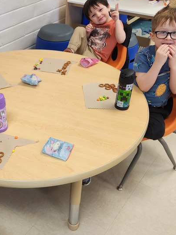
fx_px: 298
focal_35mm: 44
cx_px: 34
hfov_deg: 31.9
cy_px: 106
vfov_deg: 42.9
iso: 160
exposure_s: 1/120
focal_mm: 5.4
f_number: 1.8
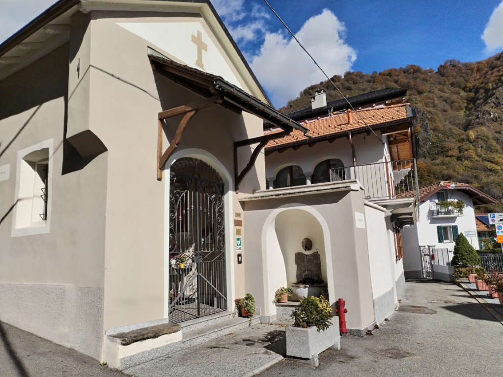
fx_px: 421
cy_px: 188
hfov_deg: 61.7
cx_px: 252
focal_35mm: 29
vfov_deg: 48.2
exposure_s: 1/2419
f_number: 1.8
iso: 100
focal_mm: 4.75
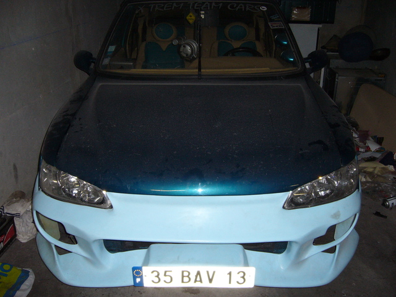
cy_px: 148
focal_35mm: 35
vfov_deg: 40.7
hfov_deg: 52.6
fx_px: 400
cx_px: 198
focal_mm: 5.8
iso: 125
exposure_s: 1/30
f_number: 2.8
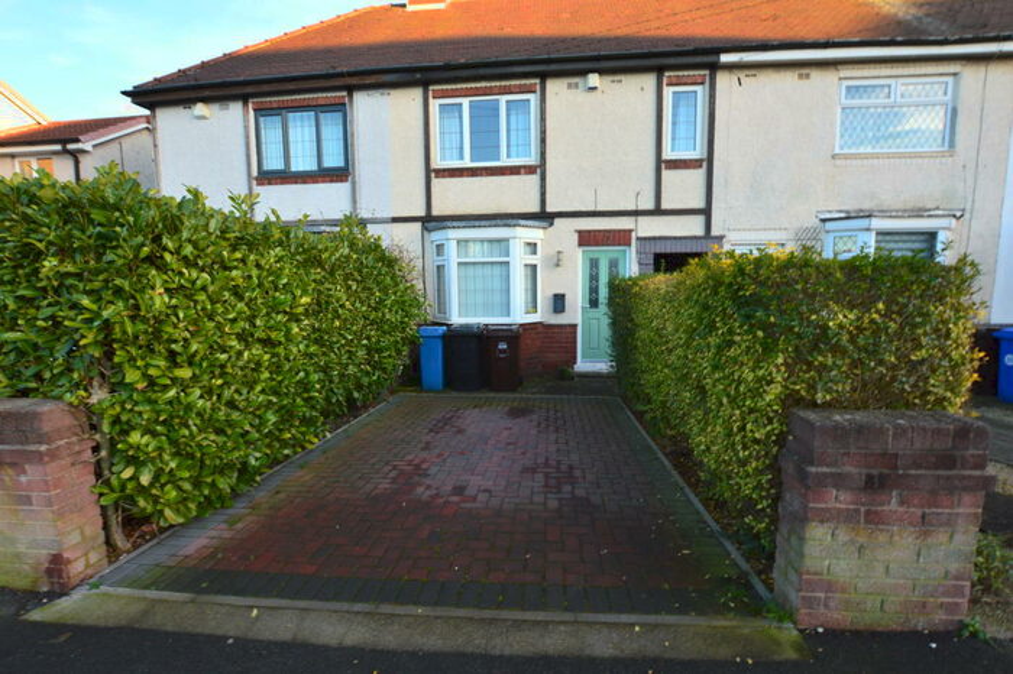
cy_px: 337
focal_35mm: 15
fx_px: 422
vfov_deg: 77.3
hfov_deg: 100.4
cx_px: 506
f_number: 8
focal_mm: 10
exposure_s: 1/80
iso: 400
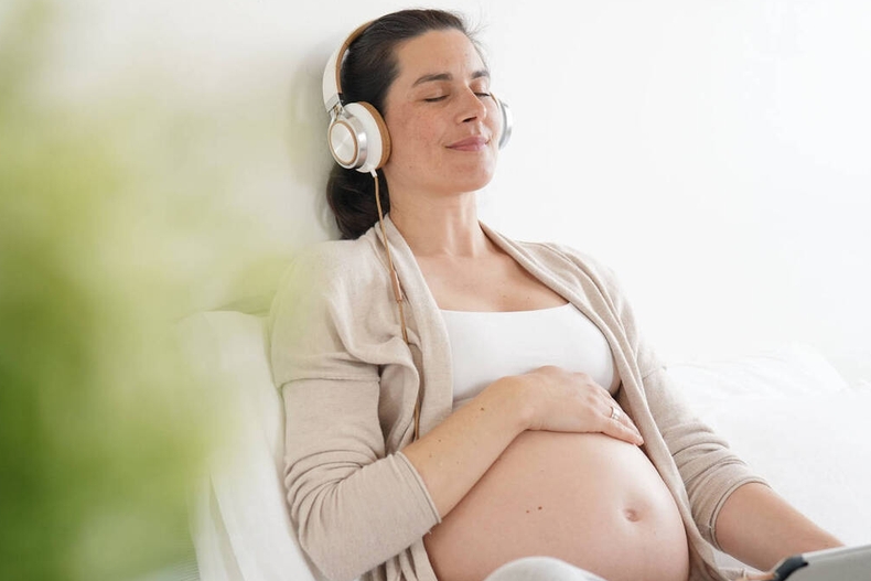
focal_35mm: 76
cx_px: 436
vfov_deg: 18.0
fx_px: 1839
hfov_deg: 26.6
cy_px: 290
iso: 500
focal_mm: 50
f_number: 2.8
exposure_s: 1/200
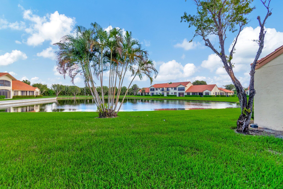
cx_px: 142
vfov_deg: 77.3
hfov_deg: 100.4
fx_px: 118
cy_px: 94
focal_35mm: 15
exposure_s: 1/640
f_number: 8
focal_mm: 10
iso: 1000
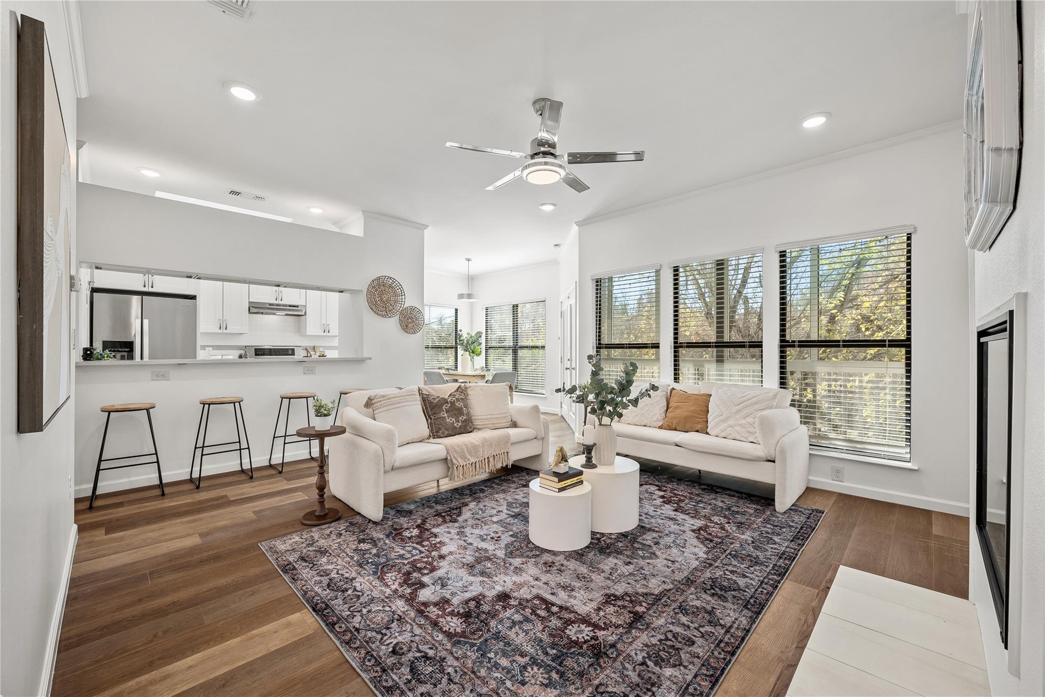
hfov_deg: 104.3
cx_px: 522
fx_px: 406
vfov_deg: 81.2
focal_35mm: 14
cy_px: 348
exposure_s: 1/4
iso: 250
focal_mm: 14
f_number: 8
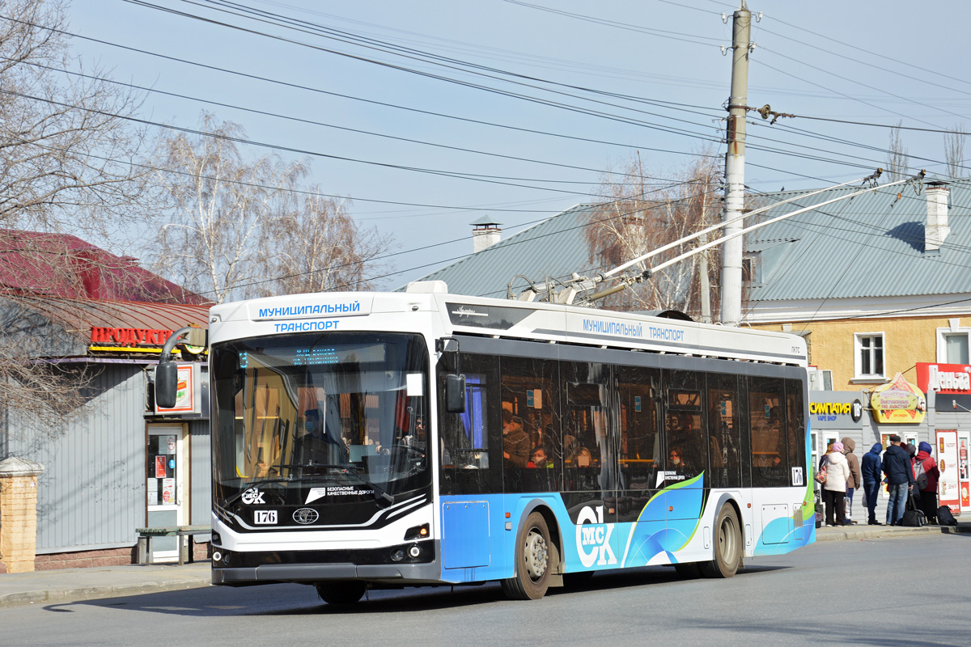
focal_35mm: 93
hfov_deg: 21.9
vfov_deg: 14.7
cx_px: 486
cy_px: 324
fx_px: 2508
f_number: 7.1
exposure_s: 1/320
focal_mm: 62
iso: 100
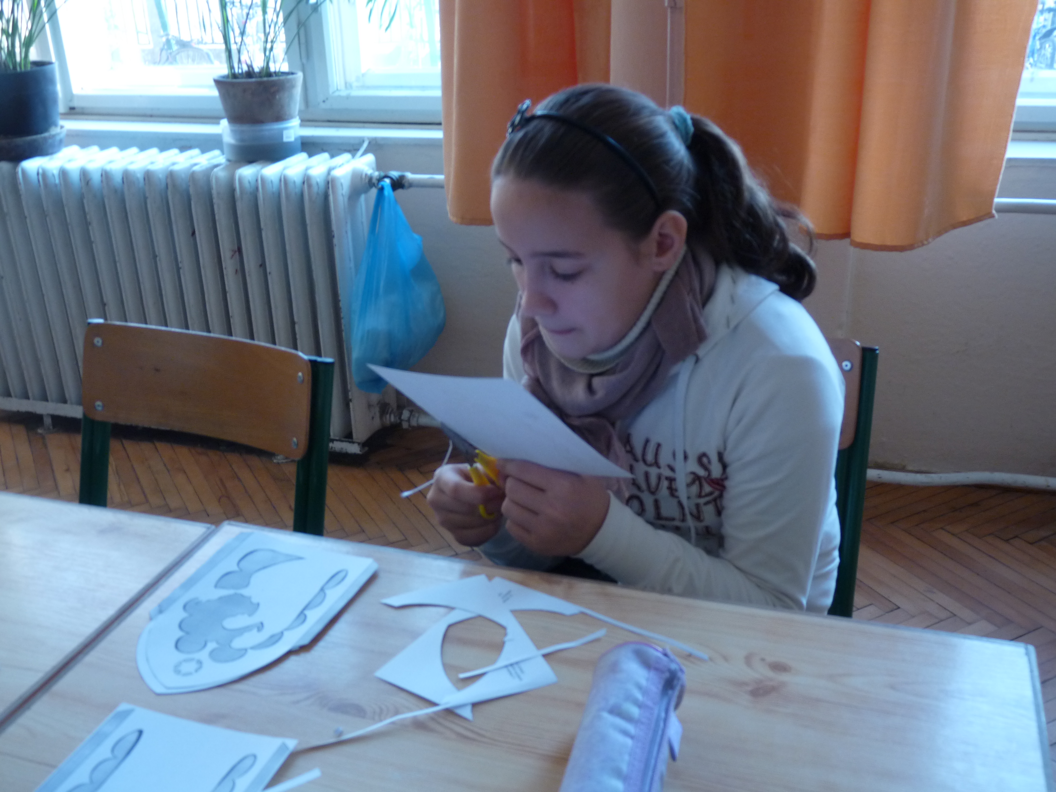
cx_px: 528
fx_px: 1129
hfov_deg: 50.1
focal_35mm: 37
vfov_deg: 38.7
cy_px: 396
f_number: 3
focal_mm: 6.6
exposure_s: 1/30
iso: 200
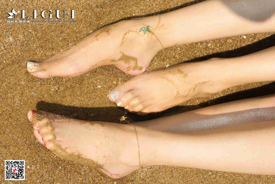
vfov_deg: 19.5
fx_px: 535
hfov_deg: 28.8
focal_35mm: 70
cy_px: 92
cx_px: 138
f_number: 16
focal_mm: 70
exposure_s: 1/125
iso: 125
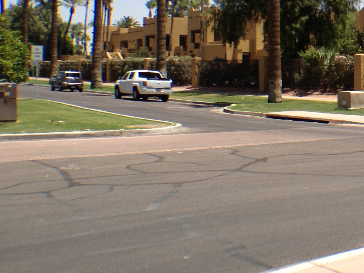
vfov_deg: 16.8
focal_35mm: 87
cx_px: 451
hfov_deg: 20.8
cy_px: 40
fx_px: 915
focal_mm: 4.28
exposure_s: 1/1577
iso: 64
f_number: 2.4
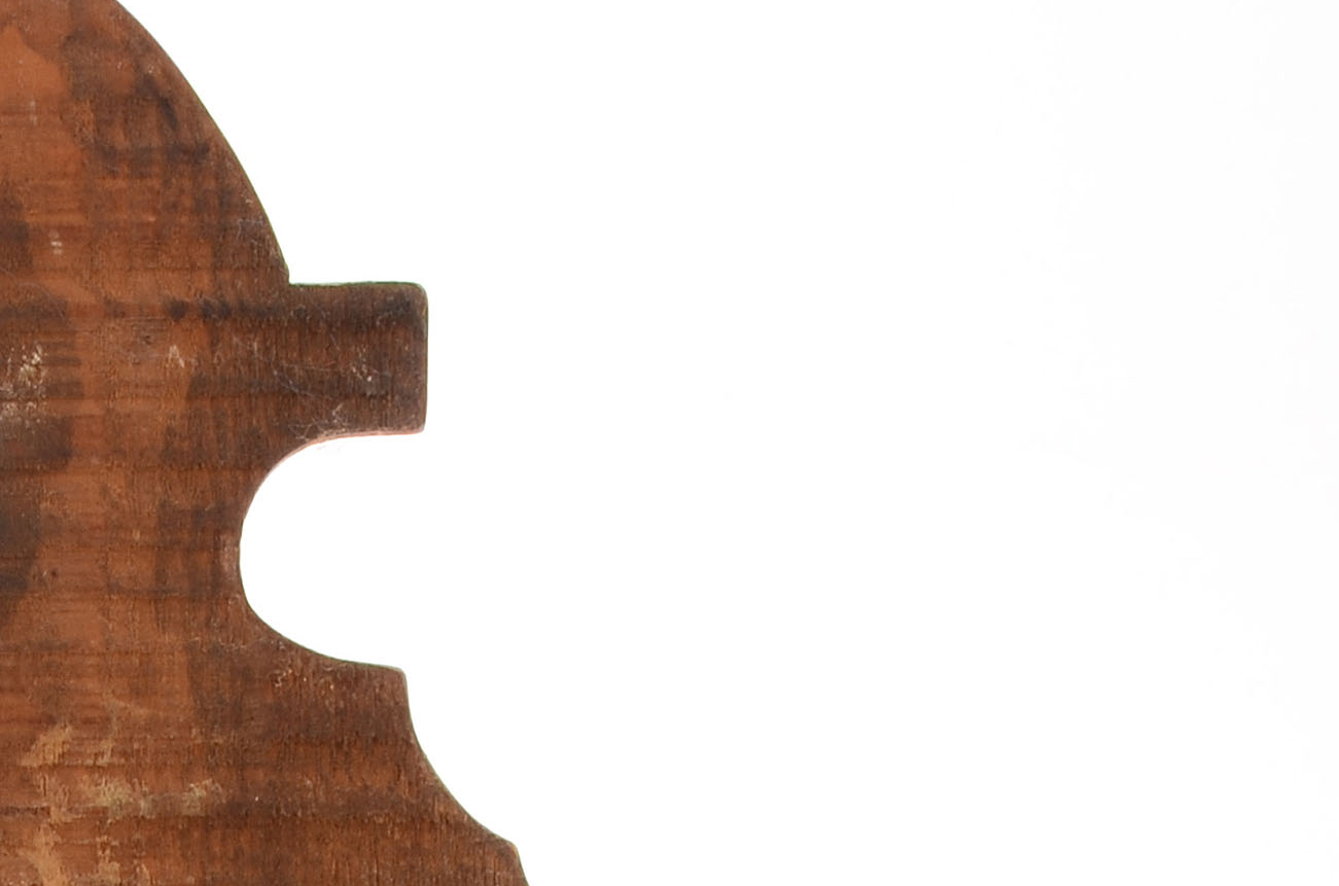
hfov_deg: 9.6
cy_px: 1457
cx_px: -162
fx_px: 7867
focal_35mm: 212
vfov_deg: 6.3
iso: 100
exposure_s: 1/160
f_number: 18
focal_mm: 38
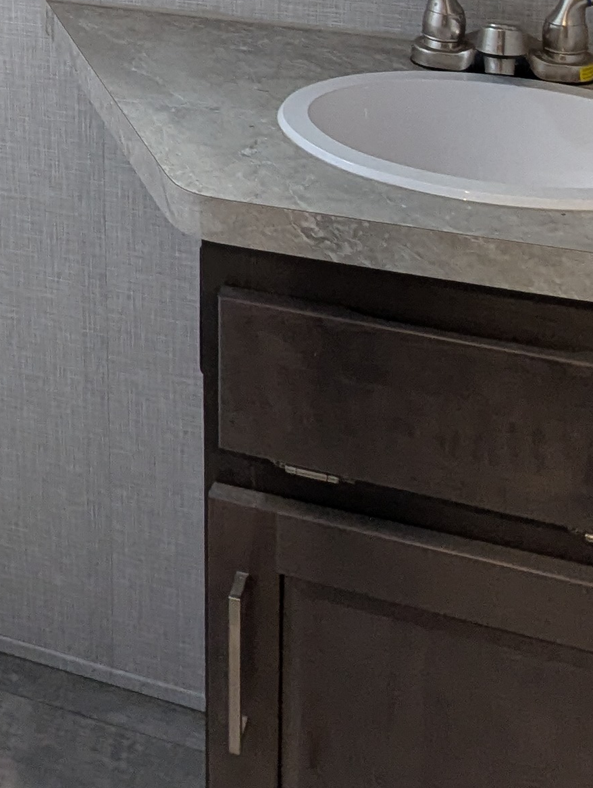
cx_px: 14
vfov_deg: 29.8
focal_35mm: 56
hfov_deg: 25.0
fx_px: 1276
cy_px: -134
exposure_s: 1/23.8
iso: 187
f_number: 2.2
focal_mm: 2.35
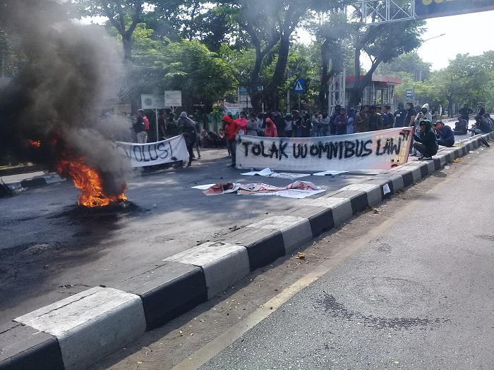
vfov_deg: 45.4
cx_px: 247
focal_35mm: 31
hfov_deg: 58.4
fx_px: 442
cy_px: 185
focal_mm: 3.3
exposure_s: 1/917
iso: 50
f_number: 2.2
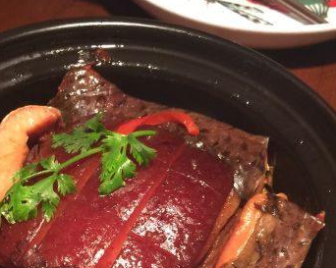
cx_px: 111
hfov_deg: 32.2
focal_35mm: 58
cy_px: 239
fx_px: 576
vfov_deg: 25.4
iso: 100
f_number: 2.2
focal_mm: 4.15
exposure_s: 1/17
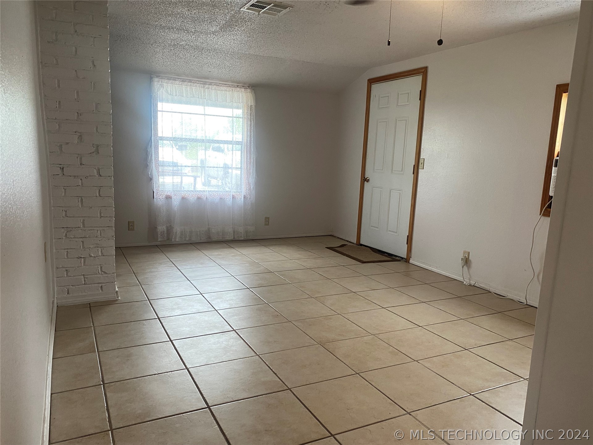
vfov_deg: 53.1
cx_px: 296
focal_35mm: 26
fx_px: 445
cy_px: 222
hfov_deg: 67.3
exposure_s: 1/60
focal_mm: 4.25
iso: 100
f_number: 1.8
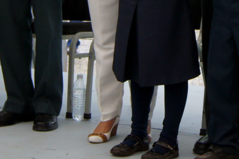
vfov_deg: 9.0
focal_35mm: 149
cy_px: -58
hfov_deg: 13.7
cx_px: 217
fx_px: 989
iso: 200
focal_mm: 24
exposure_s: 1/50
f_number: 4.5
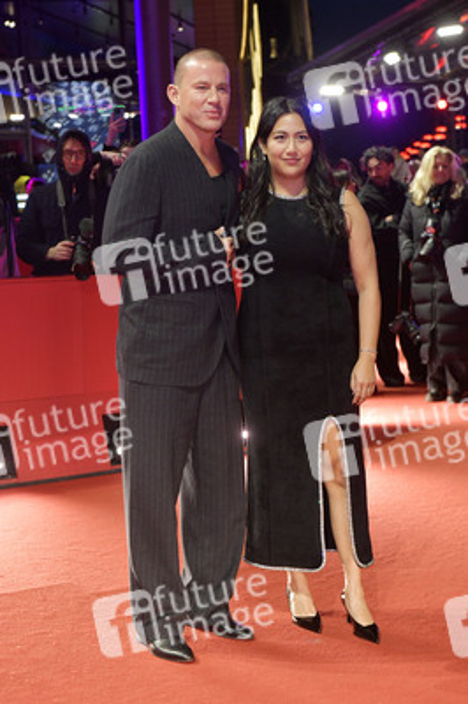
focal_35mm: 58
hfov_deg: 23.3
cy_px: 352
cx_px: 234
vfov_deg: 34.5
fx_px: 1133
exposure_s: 1/250
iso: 2000
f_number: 6.3
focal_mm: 58
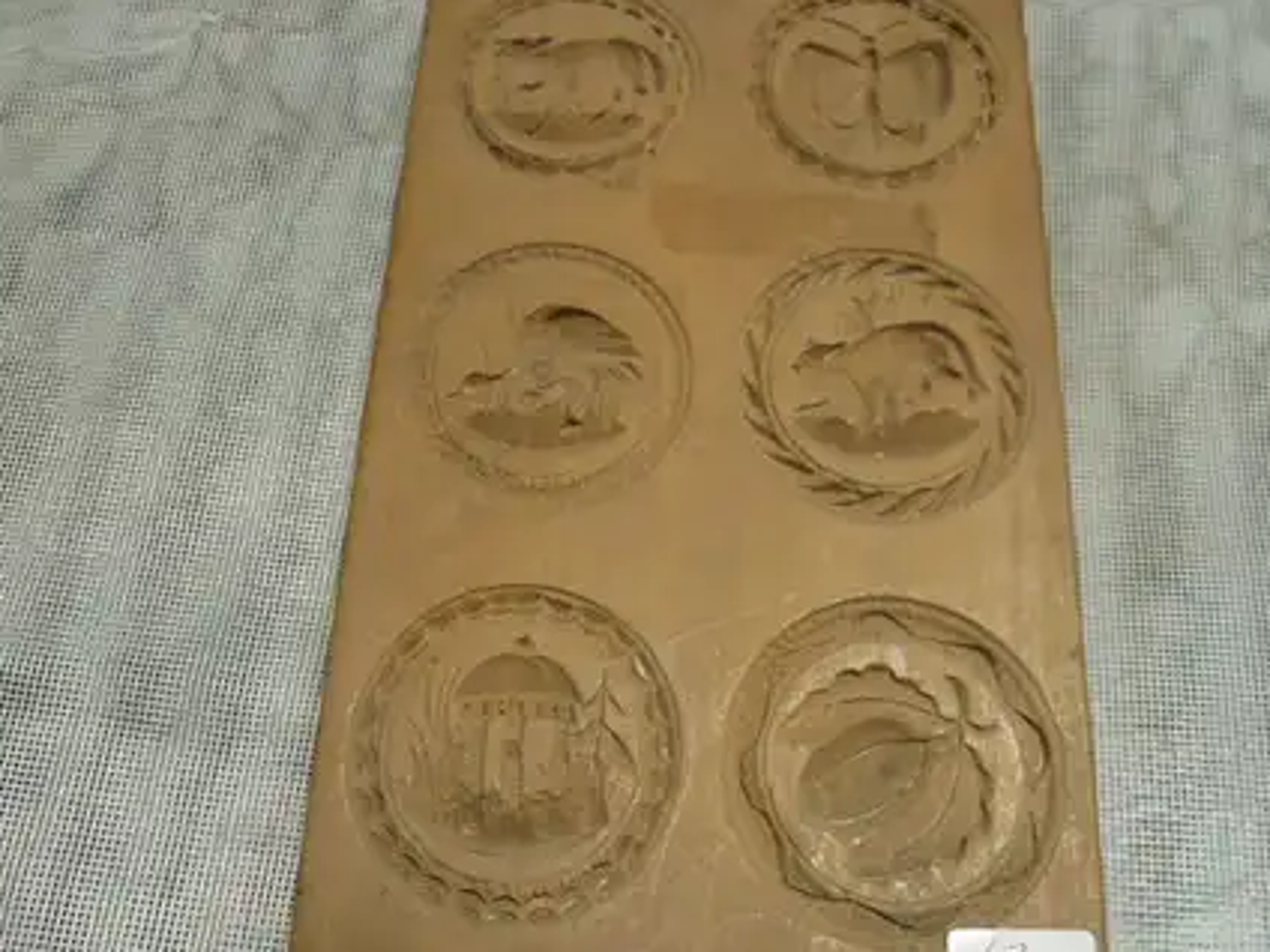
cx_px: 662
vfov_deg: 42.9
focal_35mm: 33
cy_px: 510
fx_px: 1211
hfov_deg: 55.3
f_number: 2.8
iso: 320
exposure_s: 1/30
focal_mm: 5
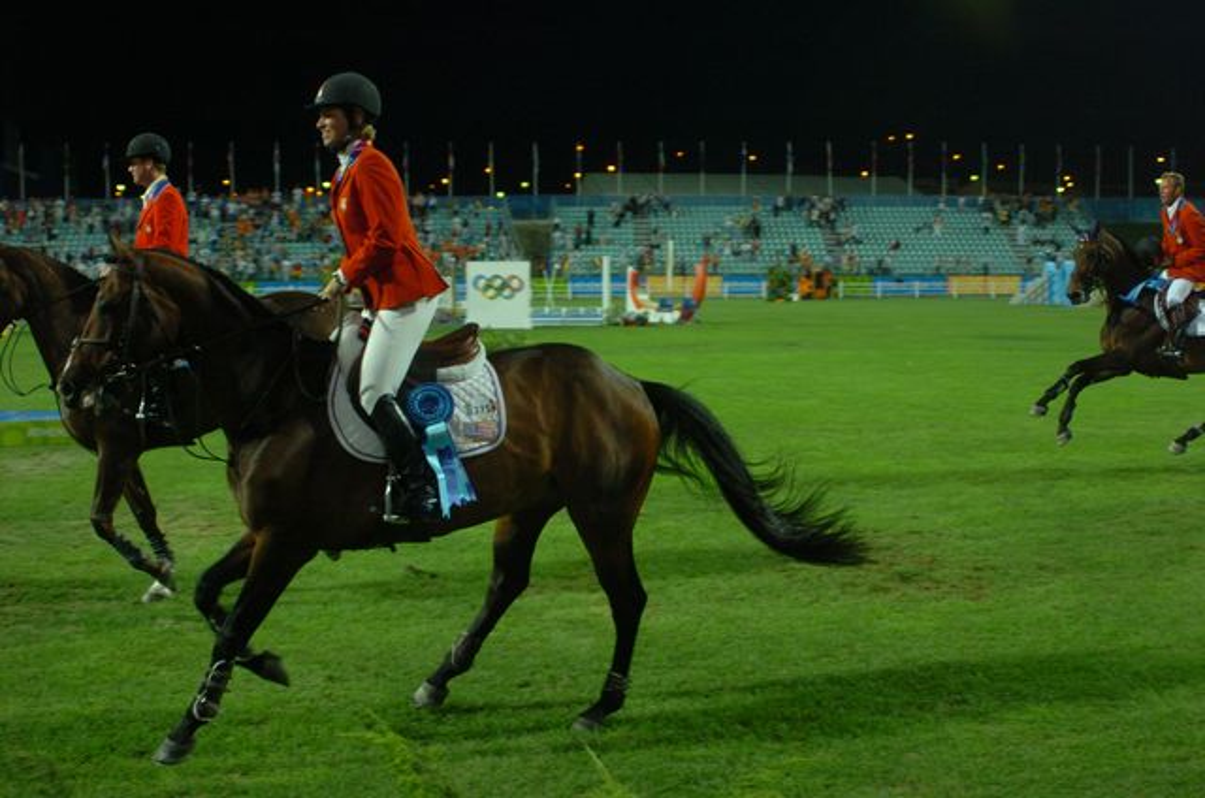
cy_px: 399
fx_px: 1403
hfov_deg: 46.5
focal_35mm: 42
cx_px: 602
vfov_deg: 31.8
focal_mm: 28
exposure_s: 1/250
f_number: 3.5
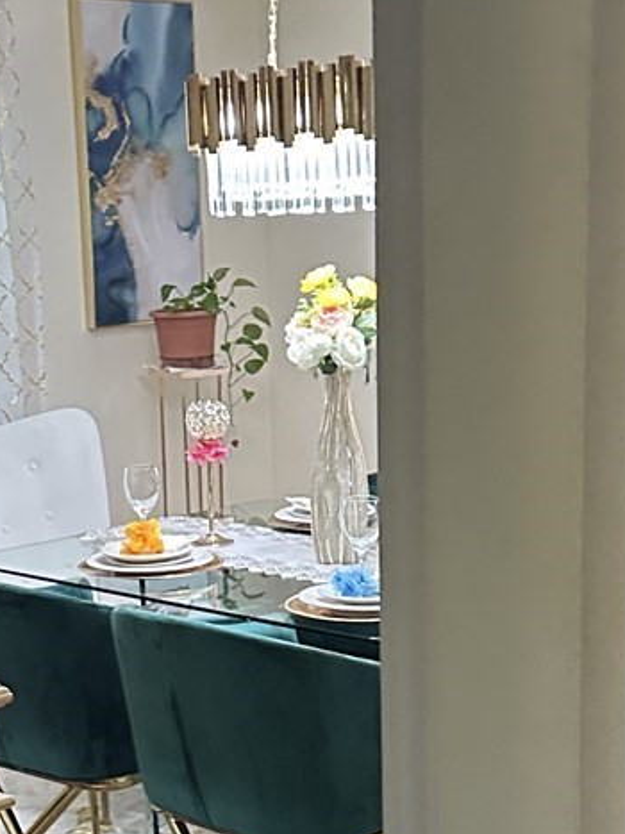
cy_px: 639
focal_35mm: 79
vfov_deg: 24.4
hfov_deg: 18.6
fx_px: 1903
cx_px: 205
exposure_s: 1/60
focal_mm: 6.86
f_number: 1.78
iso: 500
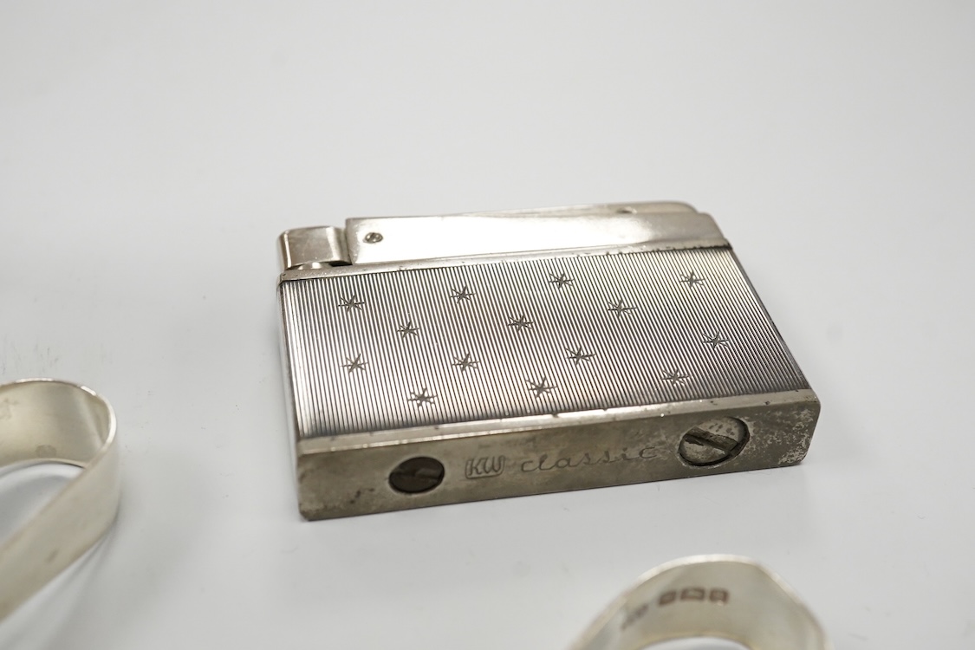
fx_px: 1219
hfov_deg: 43.6
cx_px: 488
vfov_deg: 29.9
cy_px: 325
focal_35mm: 45
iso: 2500
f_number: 11
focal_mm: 30
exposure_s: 1/200
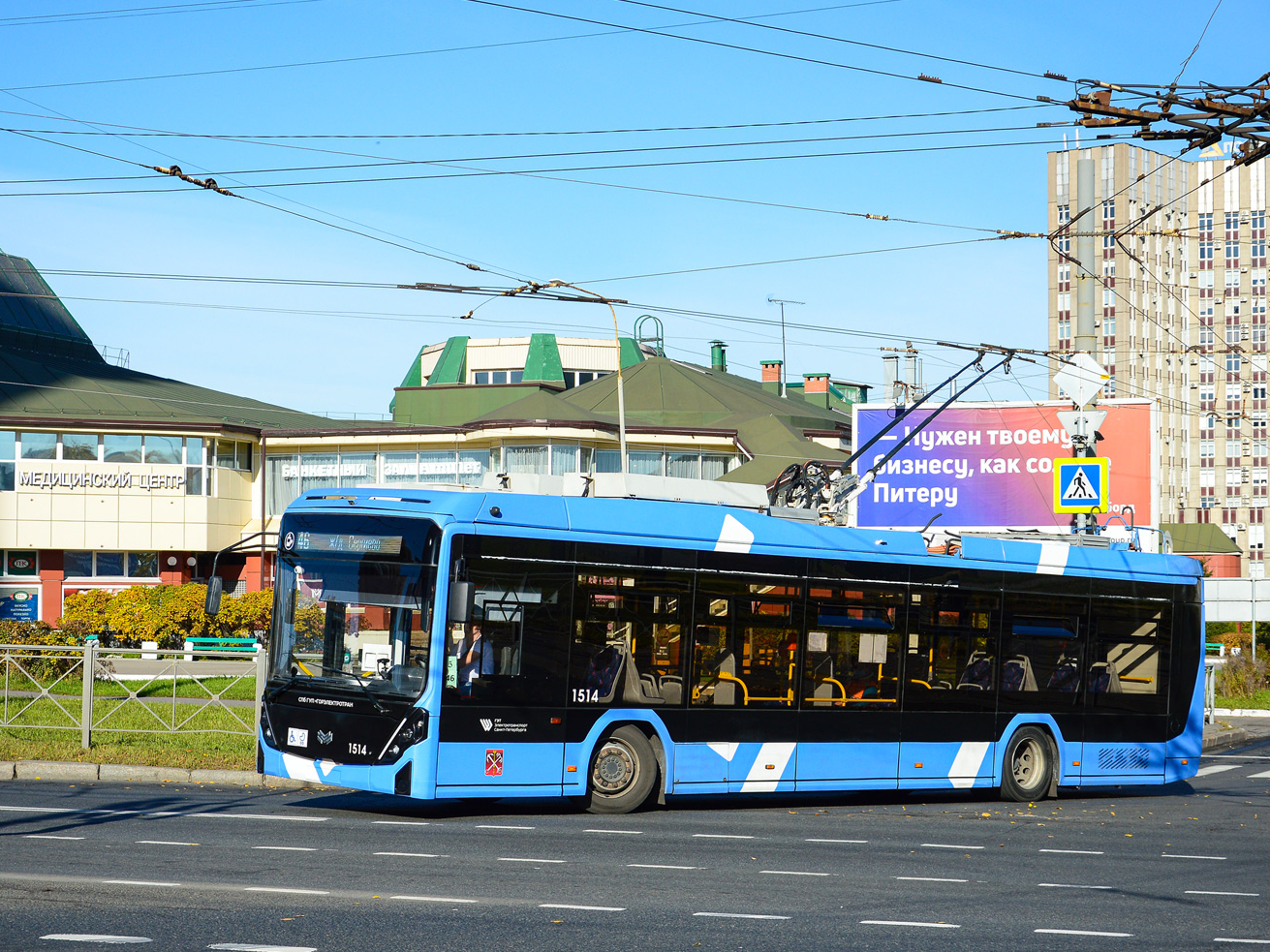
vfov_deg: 22.3
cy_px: 471
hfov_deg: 29.4
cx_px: 697
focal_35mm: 66
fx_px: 2421
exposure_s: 1/800
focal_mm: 40
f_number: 6.3
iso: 200
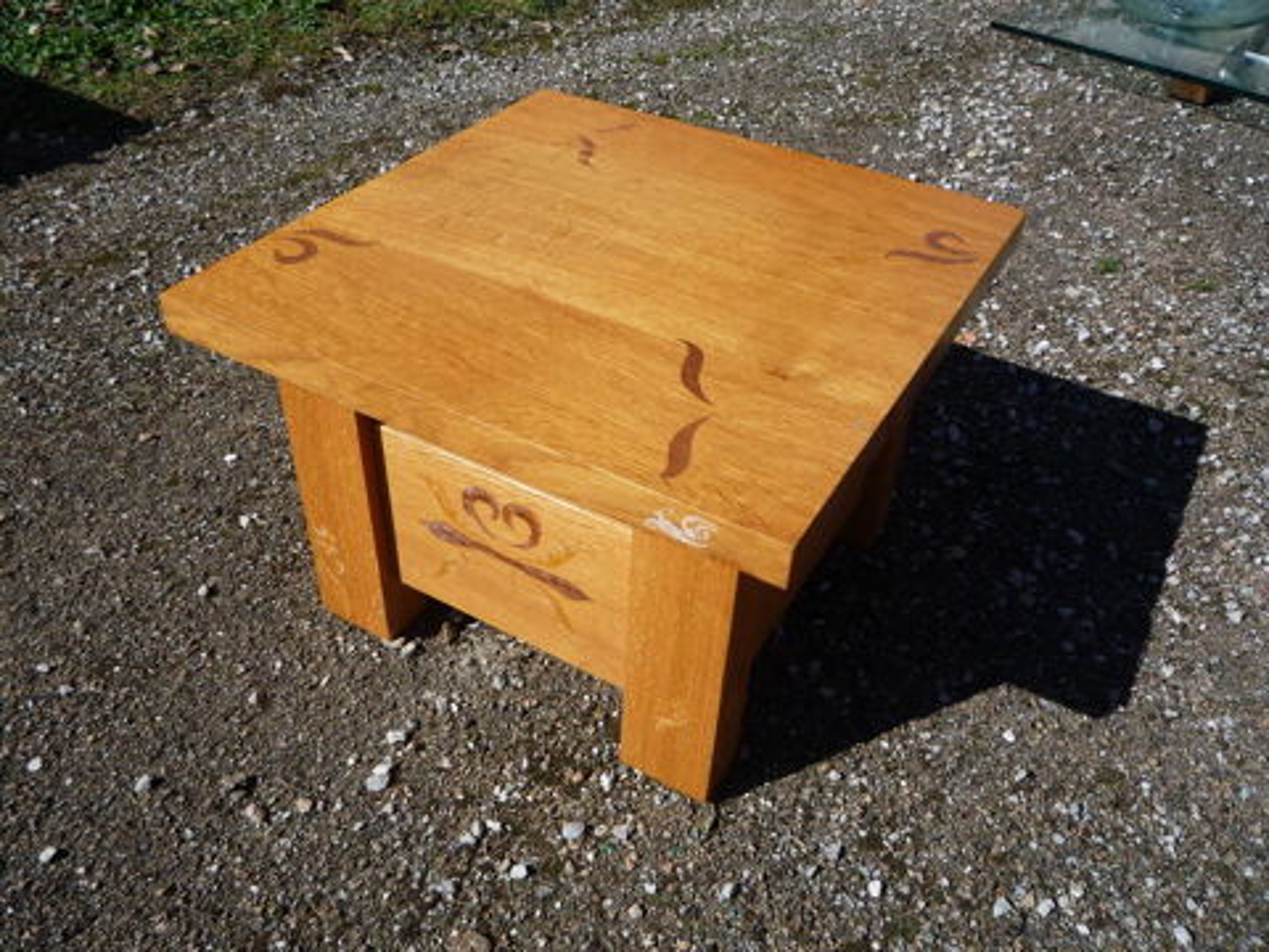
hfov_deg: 60.0
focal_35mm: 30
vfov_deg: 46.8
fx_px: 1100
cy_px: 476
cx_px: 634
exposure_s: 1/400
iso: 100
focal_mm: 5.2
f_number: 5.6
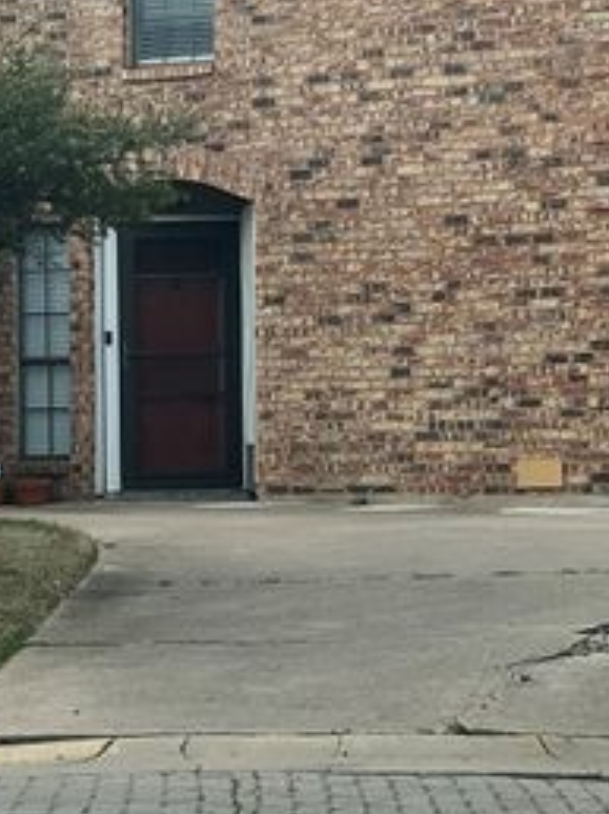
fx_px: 4676
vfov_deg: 9.9
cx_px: 388
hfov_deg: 7.4
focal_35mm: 199
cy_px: 55
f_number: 2.8
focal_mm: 9
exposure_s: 1/176
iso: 32
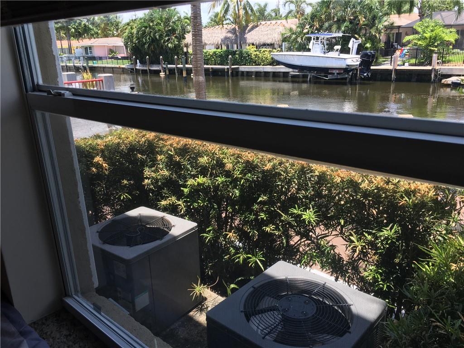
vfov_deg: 48.2
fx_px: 389
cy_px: 174
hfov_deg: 61.7
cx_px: 232
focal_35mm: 29
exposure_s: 1/291
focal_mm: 4.15
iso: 25
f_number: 2.2
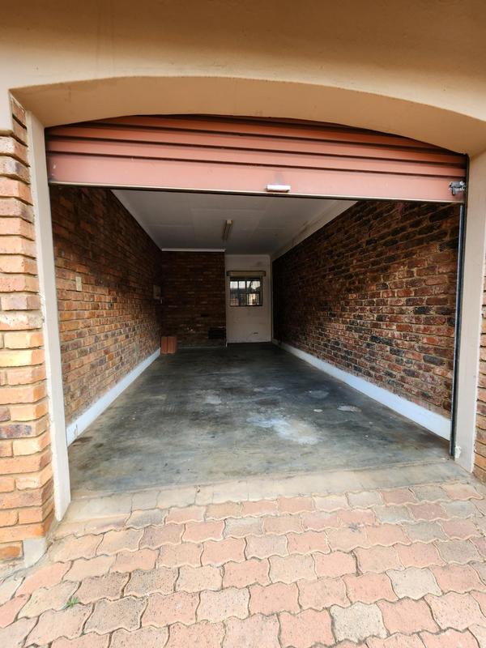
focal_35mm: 13
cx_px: 243
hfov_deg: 89.9
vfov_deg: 106.2
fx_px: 243
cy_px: 324
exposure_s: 1/50
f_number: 2.2
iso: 64
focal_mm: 2.2
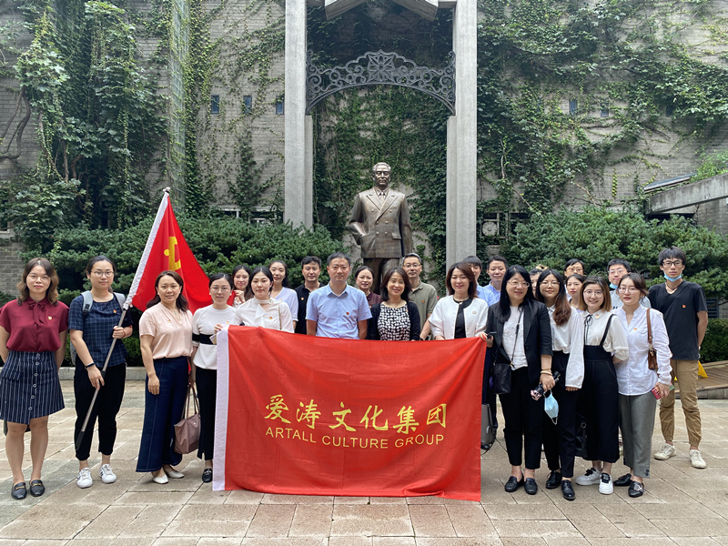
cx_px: 364
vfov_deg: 53.1
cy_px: 273
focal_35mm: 26
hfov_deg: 67.3
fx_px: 547
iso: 32
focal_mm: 4.25
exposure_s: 1/140
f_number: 1.8
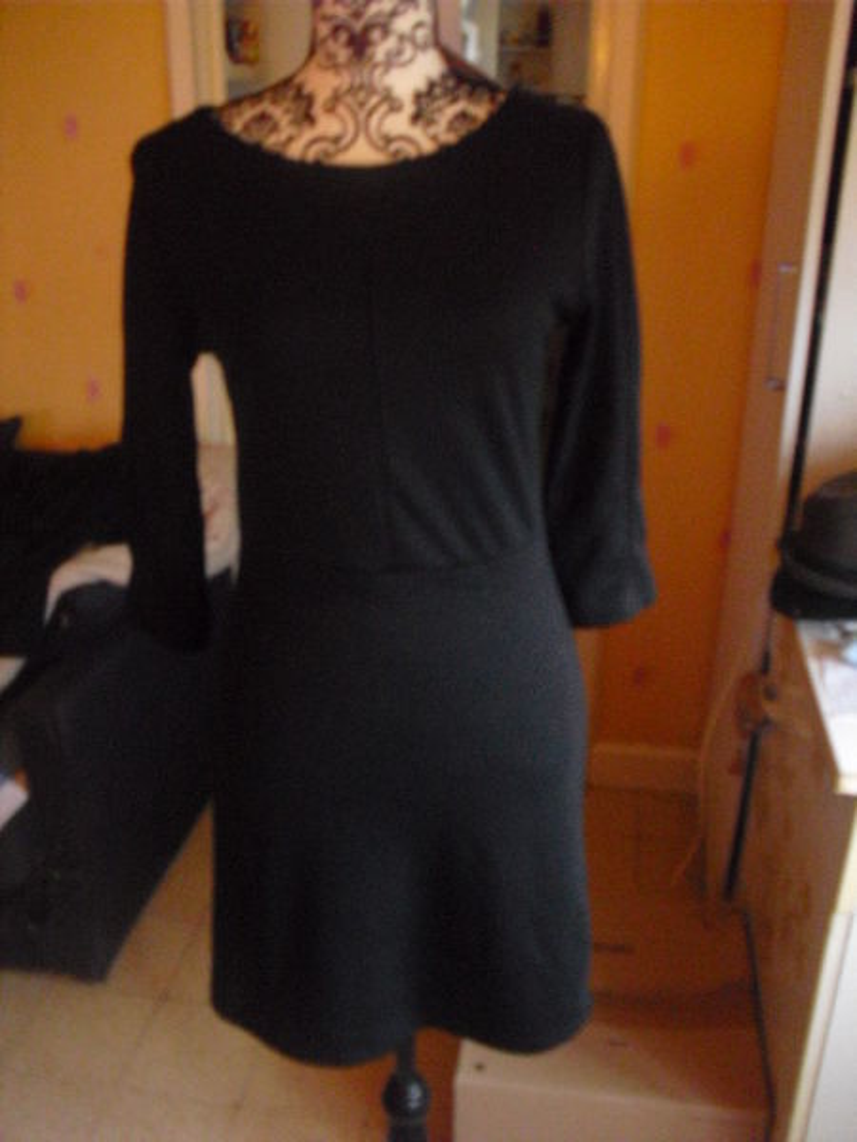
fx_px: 1188
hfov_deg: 39.7
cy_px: 571
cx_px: 428
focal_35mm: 36
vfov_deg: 51.4
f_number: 3.1
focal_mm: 6.3
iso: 800
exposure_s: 1/8
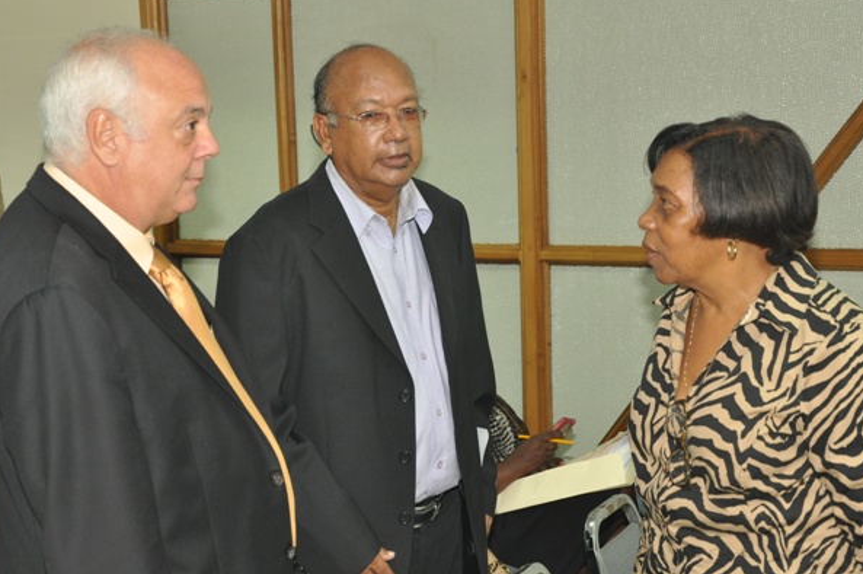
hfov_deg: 29.7
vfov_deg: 20.0
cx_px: 429
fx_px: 1628
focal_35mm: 68
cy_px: 279
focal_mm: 42
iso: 800
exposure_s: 1/100
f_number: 6.3
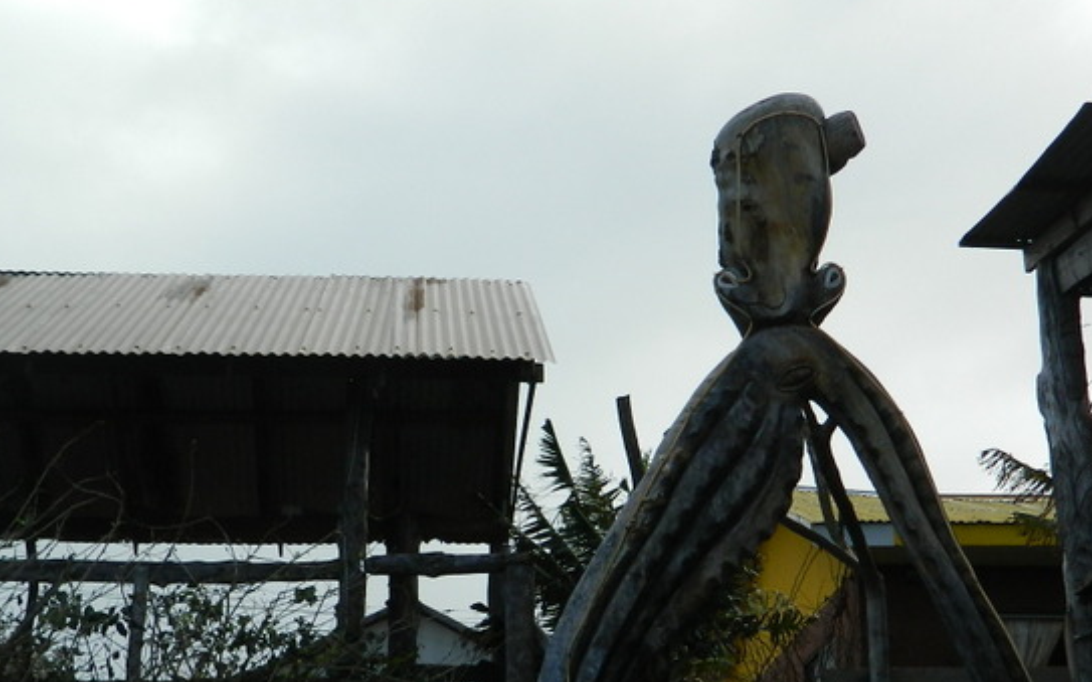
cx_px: 555
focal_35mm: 62
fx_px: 1845
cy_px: 437
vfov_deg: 20.9
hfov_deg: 33.0
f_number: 3.2
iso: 80
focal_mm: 5.6
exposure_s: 1/640
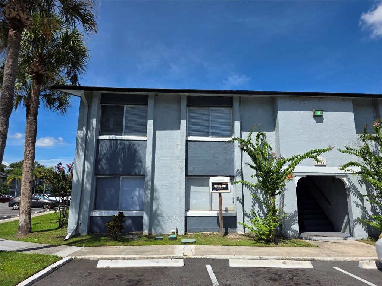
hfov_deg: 73.9
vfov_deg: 58.9
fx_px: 254
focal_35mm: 23
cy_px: 143
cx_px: 191
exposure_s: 1/7061
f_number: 1.7
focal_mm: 6.3
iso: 80
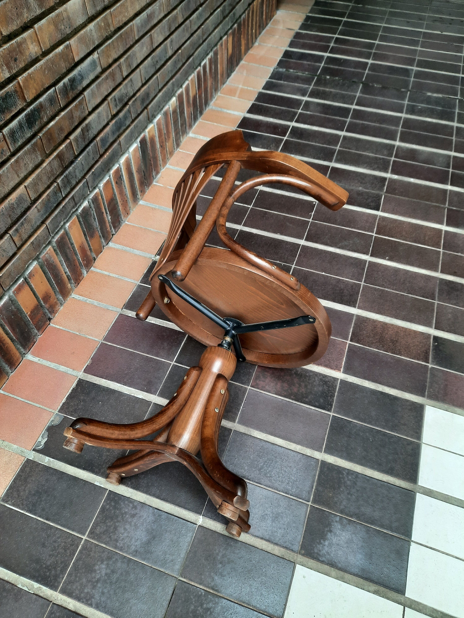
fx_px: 447
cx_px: 232
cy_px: 309
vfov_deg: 69.4
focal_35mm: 25
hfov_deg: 54.9
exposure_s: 1/100
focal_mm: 4.6
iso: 64
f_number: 2
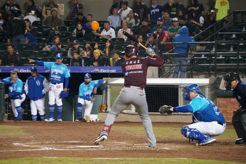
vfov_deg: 4.6
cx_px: 123
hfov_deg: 6.9
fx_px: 2050
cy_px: 82
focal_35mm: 300
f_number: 6.3
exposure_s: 1/250
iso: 6400
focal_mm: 200
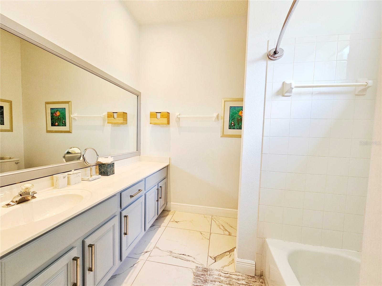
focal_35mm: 13
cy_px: 143
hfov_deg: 106.2
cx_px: 191
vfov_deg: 89.9
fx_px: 143
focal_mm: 2.2
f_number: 2.2
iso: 80
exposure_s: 1/60
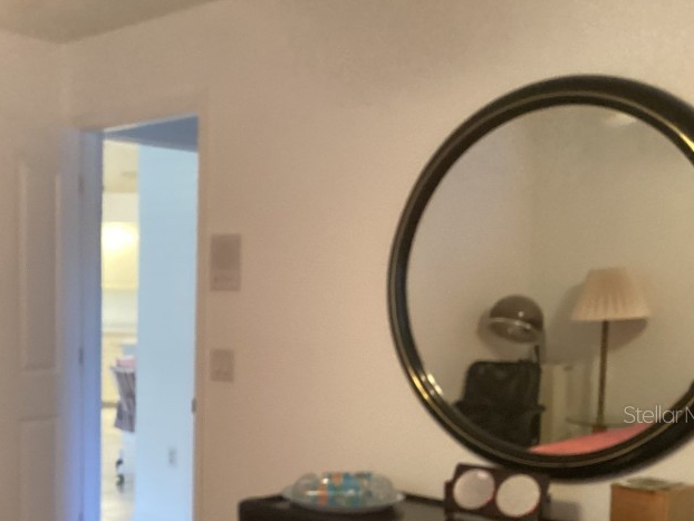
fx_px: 1023
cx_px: 157
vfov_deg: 28.0
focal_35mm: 51
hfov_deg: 36.4
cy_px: 414
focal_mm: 3.3
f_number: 2.4
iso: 400
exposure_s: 1/40
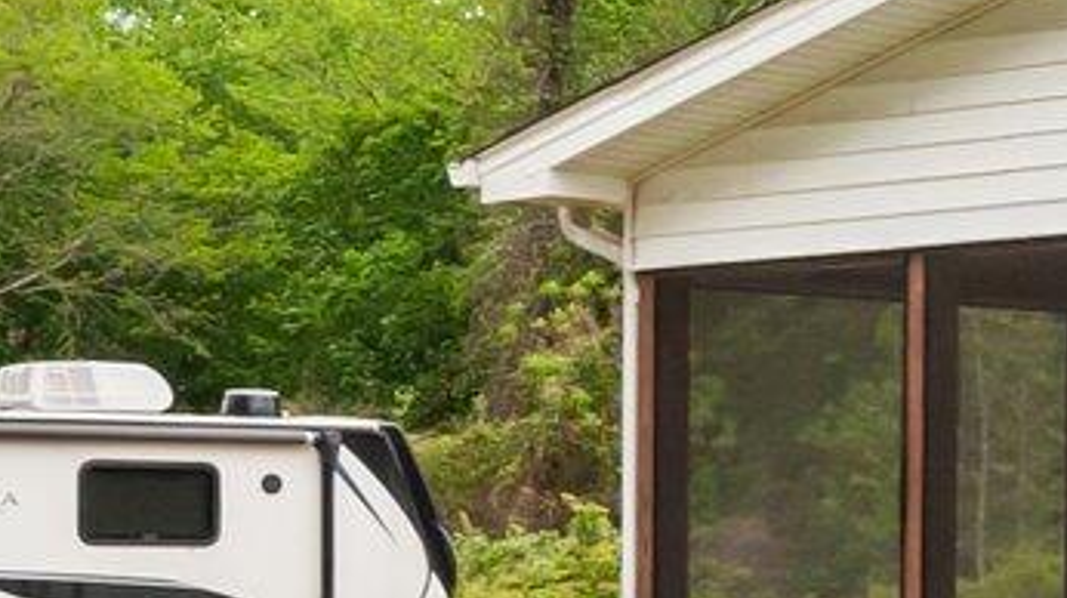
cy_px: -160
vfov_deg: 7.7
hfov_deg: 11.6
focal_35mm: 155
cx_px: 2513
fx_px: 4382
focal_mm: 25
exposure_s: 1/400
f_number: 10
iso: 400
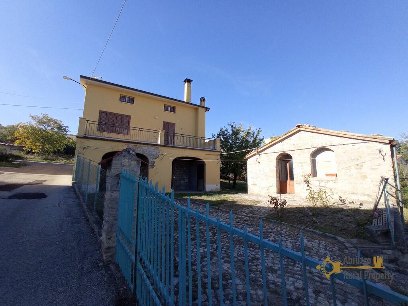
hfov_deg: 63.4
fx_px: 330
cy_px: 153
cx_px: 204
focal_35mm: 28
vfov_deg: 49.7
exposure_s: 1/782
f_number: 2.2
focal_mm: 1.65
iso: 113
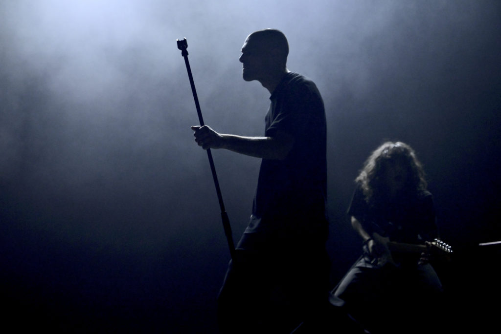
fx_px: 822
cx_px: 250
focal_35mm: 59
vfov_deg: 23.0
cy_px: 167
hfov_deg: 33.9
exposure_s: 1/200
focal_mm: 59
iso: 3200
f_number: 3.5
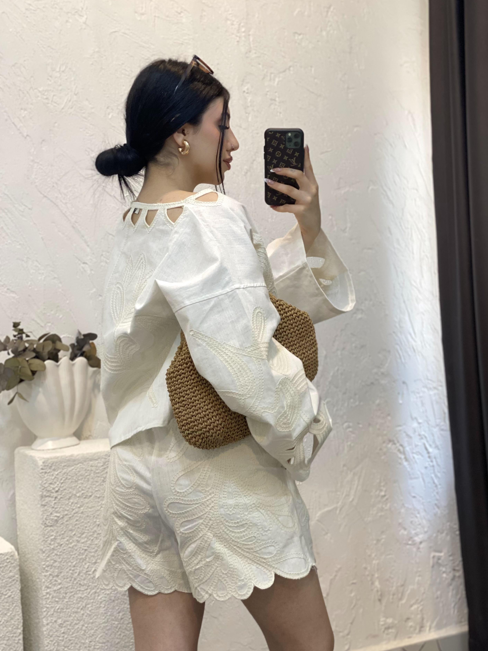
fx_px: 1053
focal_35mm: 56
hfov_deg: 26.1
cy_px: 336
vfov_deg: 34.3
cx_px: 259
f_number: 2
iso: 100
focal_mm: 6
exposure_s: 1/122
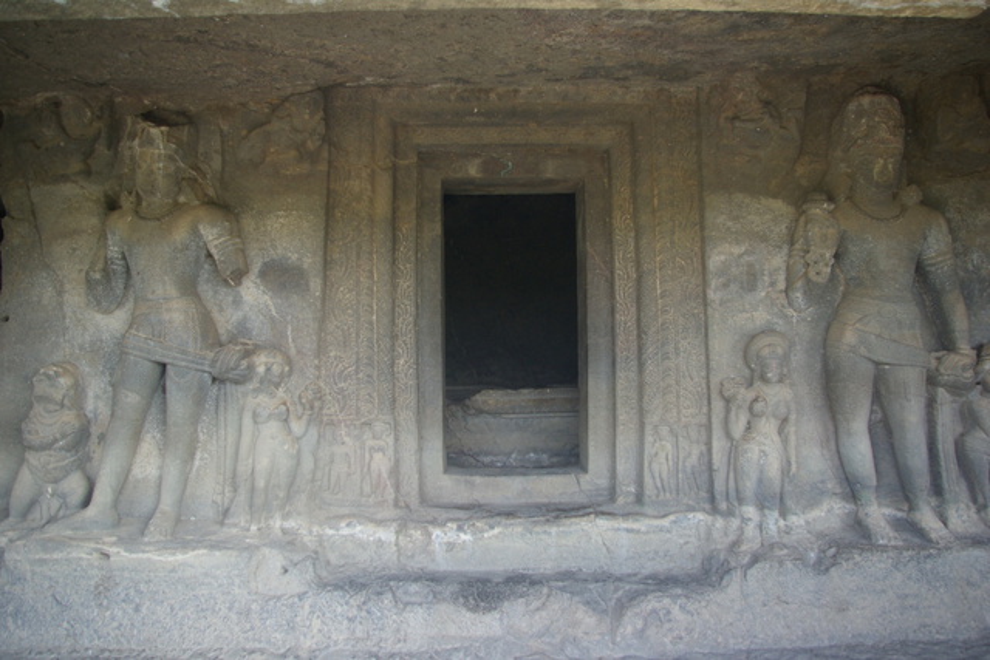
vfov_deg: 48.0
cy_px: 330
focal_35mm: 27
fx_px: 743
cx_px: 495
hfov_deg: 67.4
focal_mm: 18
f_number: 3.5
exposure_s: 1/30
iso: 200
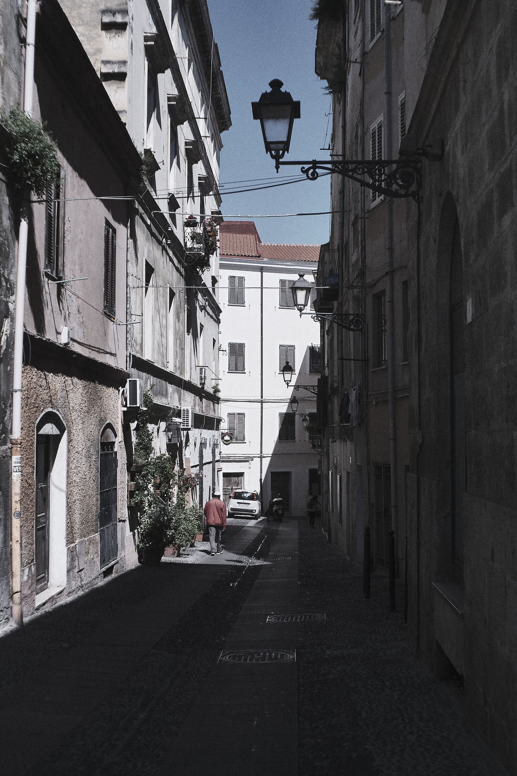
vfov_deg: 53.1
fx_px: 775
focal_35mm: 36
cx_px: 258
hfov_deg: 36.9
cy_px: 388
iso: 200
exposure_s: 1/500
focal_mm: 24
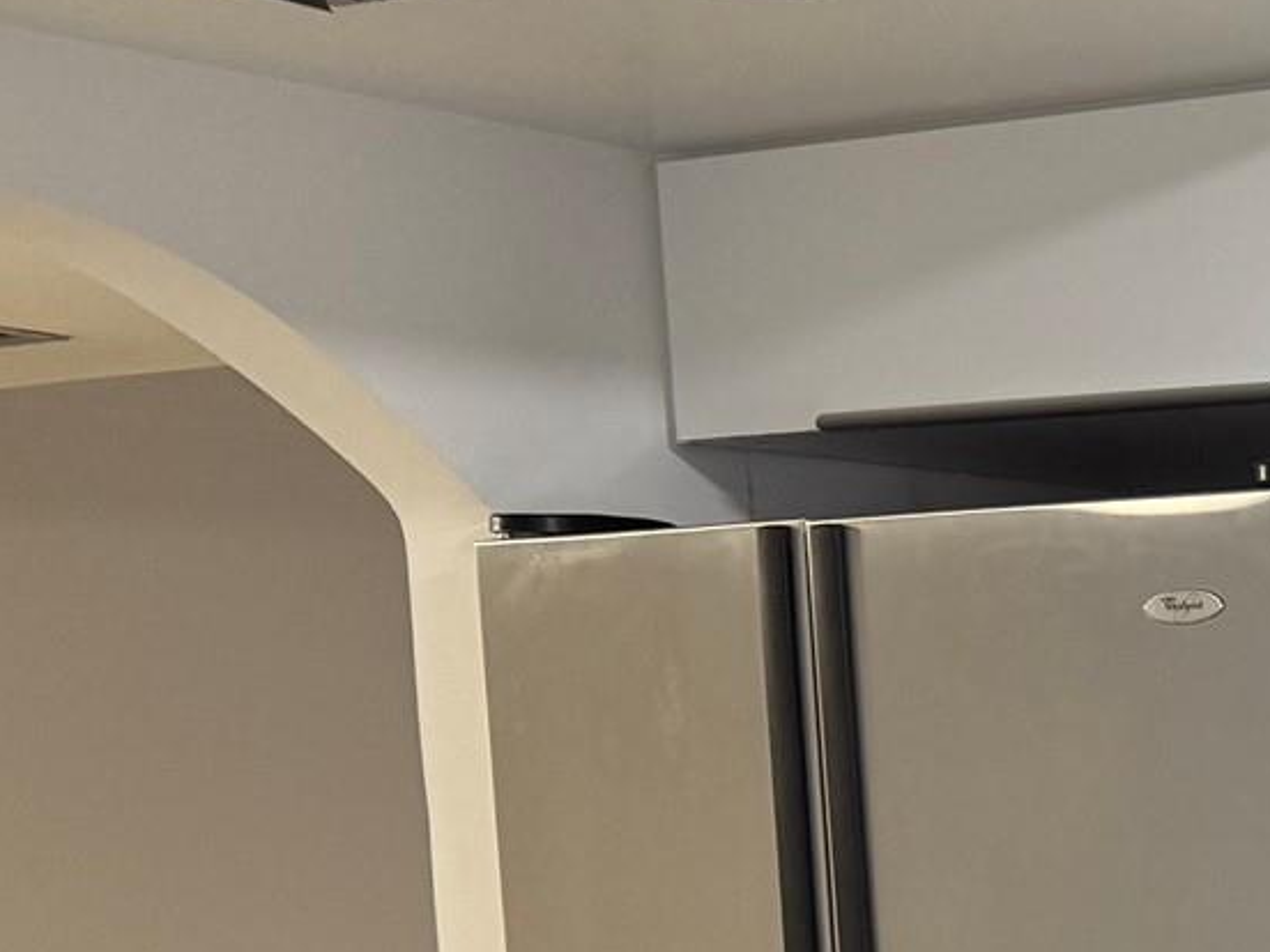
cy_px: 1219
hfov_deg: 18.1
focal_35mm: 89
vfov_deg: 15.8
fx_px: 3265
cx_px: 2204
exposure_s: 1/60
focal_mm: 6.76
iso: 160
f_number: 1.78
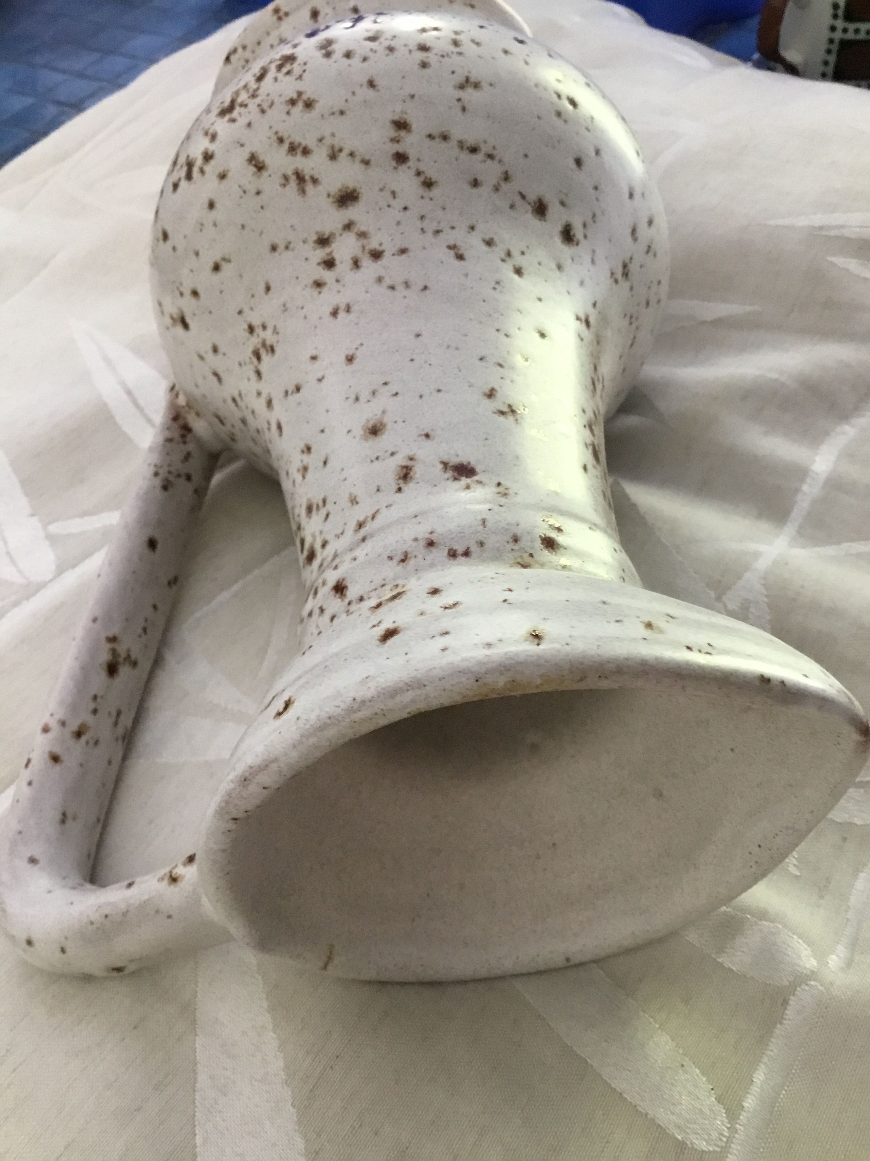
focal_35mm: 31
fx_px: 1039
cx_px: 435
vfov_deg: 58.4
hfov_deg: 45.4
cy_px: 580
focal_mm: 3.3
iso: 200
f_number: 2.4
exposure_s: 1/33
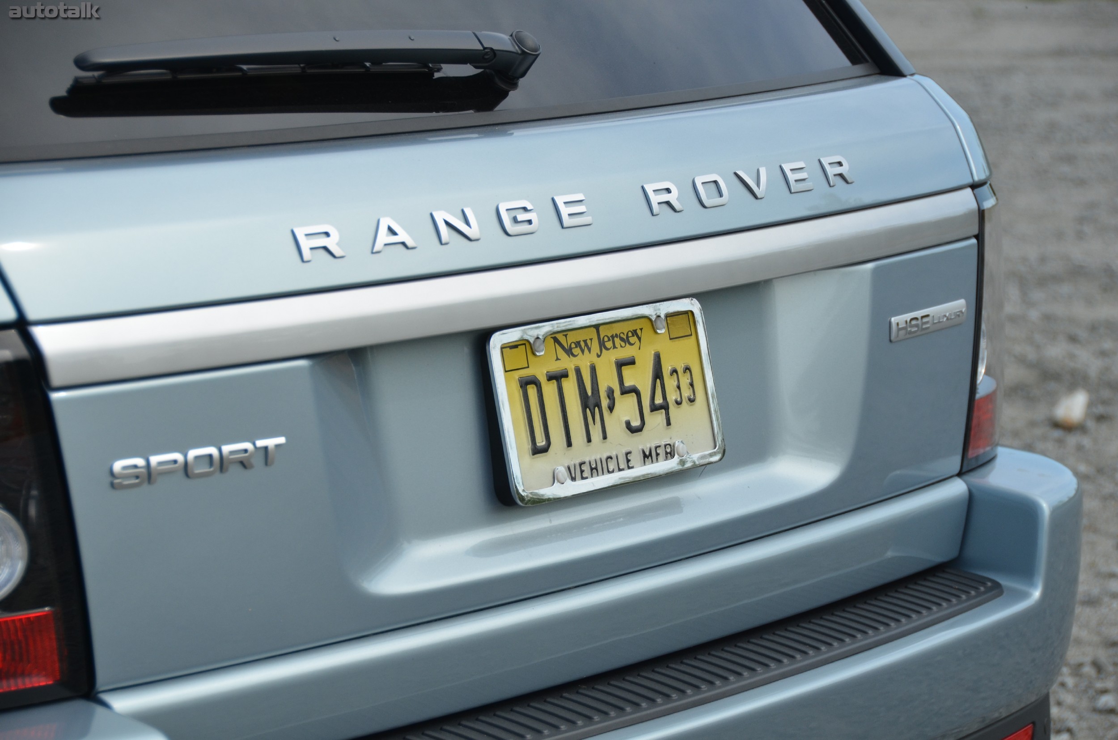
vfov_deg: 11.1
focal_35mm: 123
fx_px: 3812
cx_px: 559
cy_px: 370
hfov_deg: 16.7
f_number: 5.6
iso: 400
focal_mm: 82
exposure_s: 1/1600
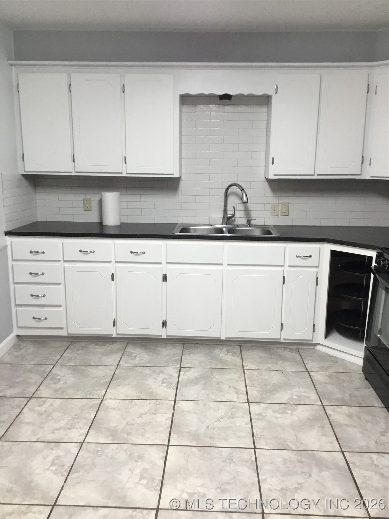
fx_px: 464
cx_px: 194
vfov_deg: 58.4
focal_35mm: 31
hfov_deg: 45.4
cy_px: 260
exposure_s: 1/30
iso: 80
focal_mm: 3.3
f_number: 2.4
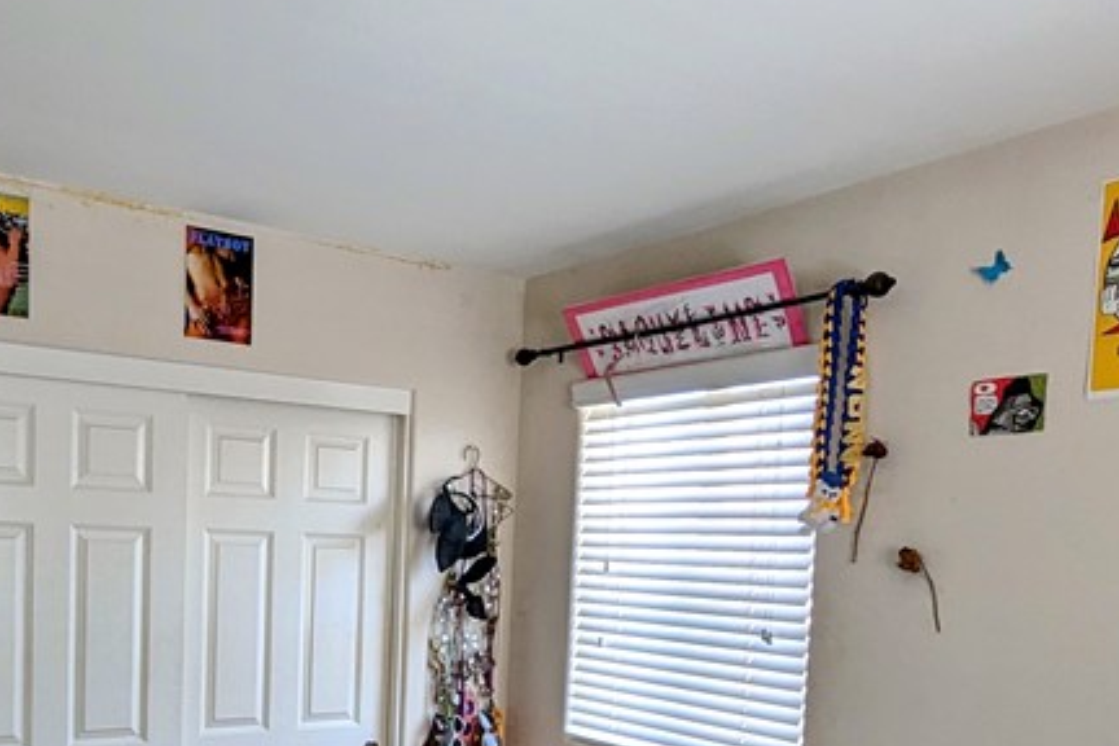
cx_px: 377
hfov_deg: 57.5
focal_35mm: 32
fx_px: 995
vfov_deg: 39.1
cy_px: 622
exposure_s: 1/94
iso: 155
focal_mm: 1.95
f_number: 2.2
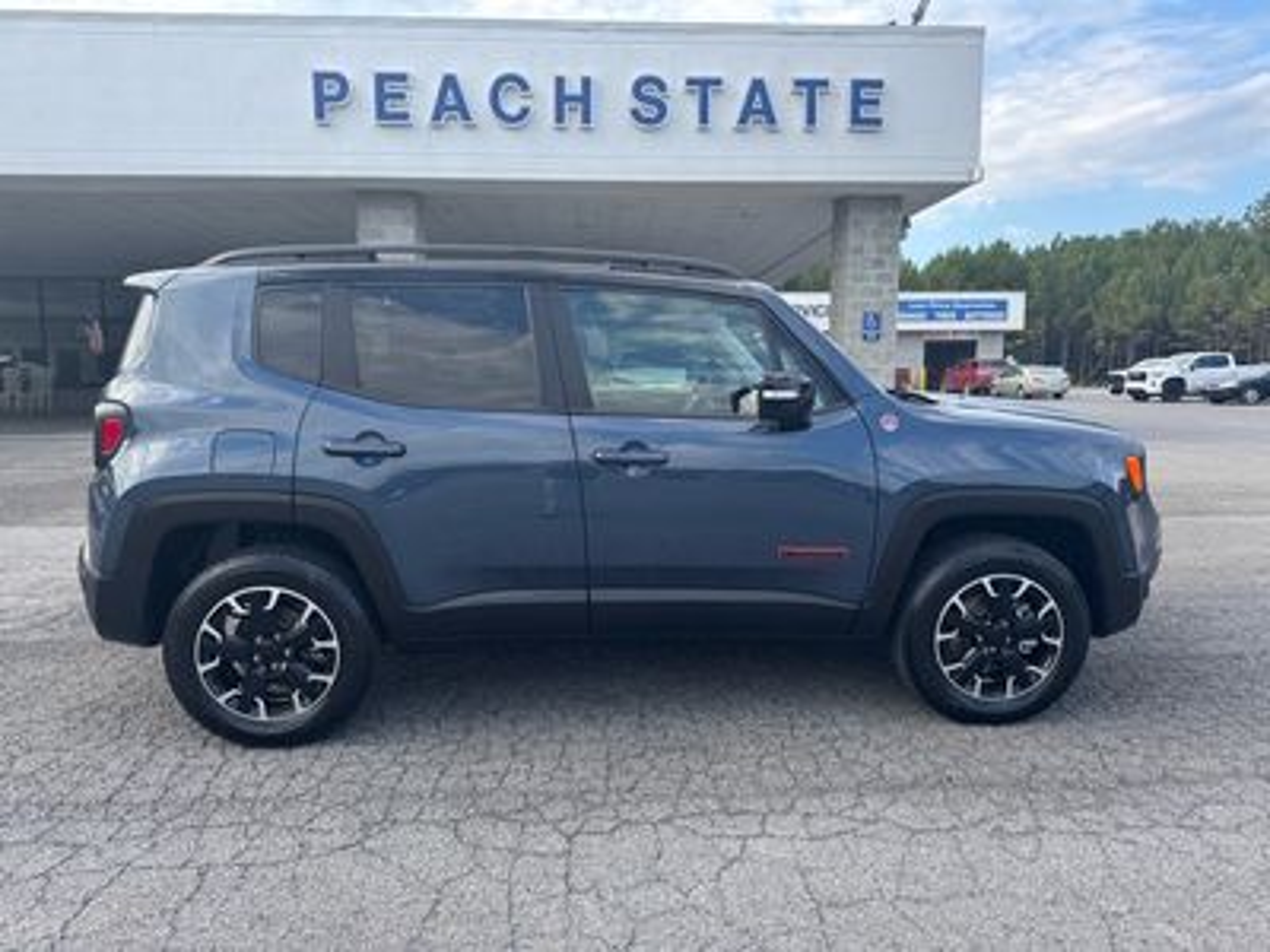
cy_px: 476
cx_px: 635
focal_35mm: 24
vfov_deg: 56.8
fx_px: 881
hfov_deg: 71.6
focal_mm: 6.76
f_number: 1.78
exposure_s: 1/802
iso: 80
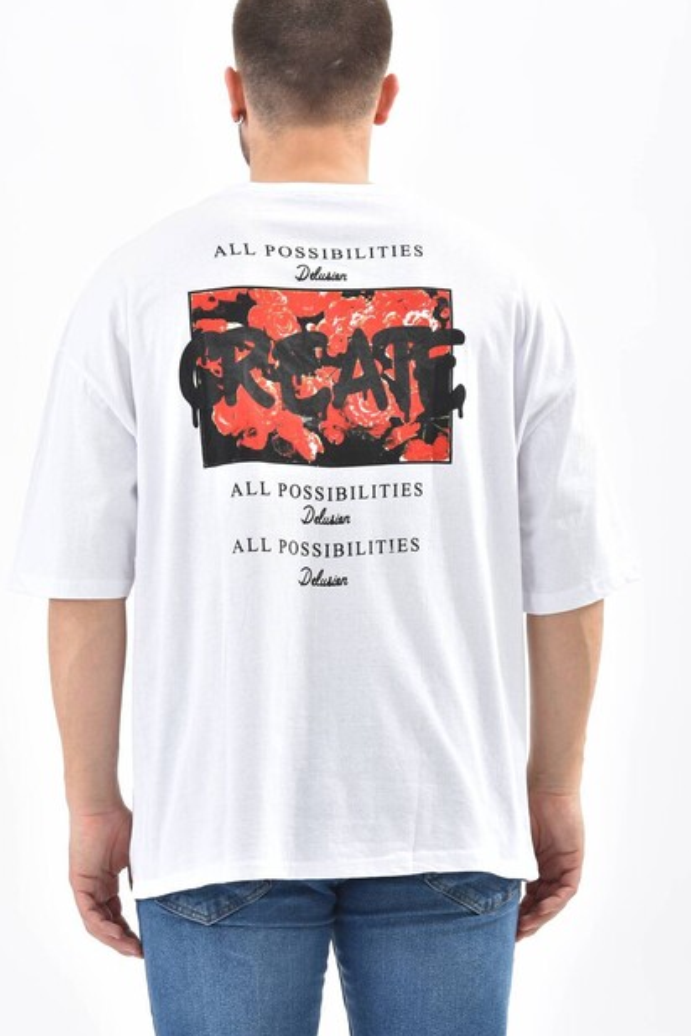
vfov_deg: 15.1
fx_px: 3915
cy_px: 488
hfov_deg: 10.1
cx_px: 325
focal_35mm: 136
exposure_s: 1/160
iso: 100
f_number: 7.1
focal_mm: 112
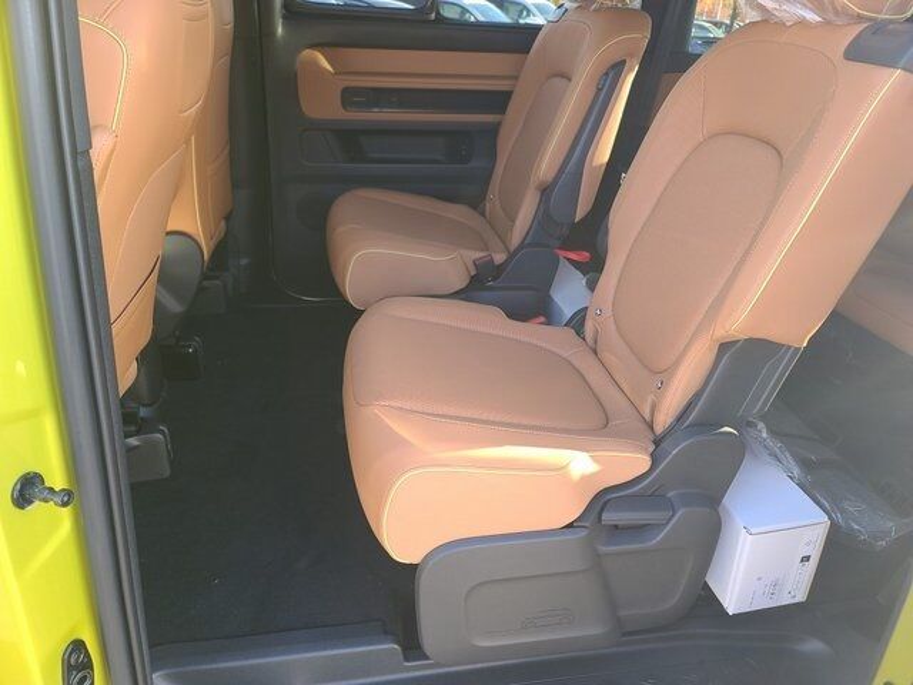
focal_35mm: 25
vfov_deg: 54.9
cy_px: 342
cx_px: 456
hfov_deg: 69.4
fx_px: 659
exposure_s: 1/50
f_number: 1.8
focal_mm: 7
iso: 40
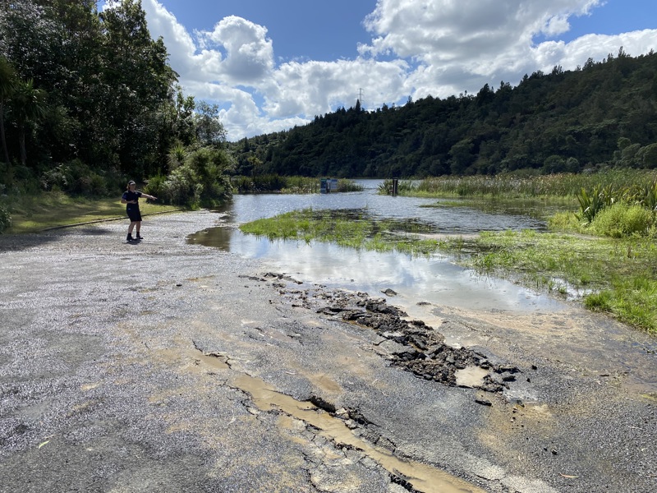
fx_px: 493
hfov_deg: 67.3
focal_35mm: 26
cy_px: 246
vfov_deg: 53.1
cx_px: 328
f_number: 1.8
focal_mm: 4.25
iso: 32
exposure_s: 1/3497
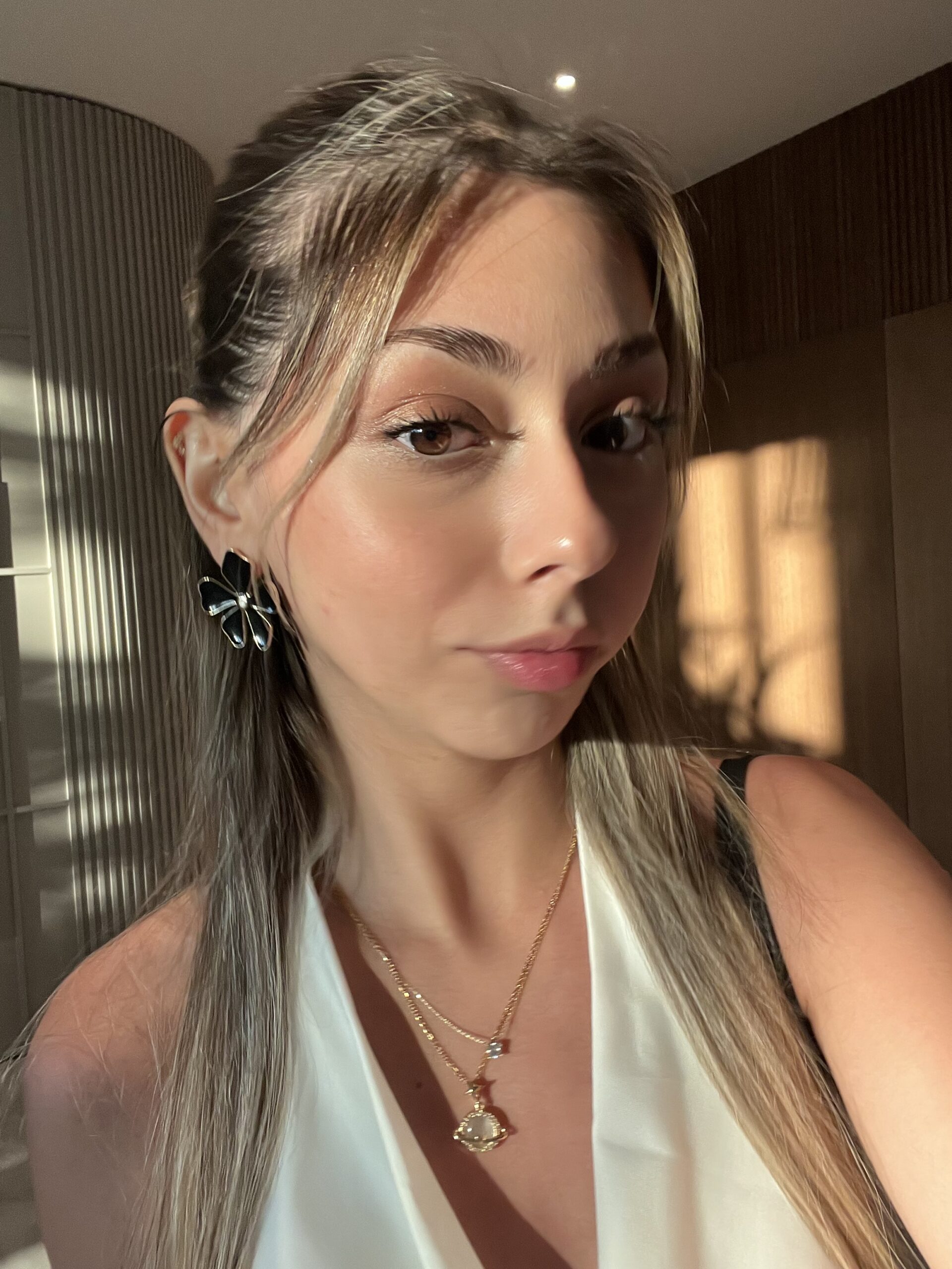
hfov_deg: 46.8
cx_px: 476
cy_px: 634
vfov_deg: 60.0
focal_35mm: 30
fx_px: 1100
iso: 100
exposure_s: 1/48
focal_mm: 2.71
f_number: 2.2
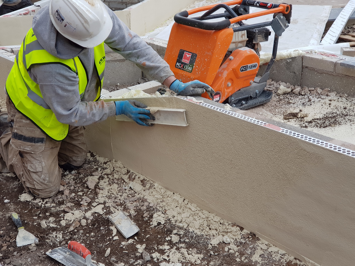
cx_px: 178
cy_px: 133
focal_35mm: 52
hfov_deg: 36.8
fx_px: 533
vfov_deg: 28.0
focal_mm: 6
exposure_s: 1/105
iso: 25
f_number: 2.4
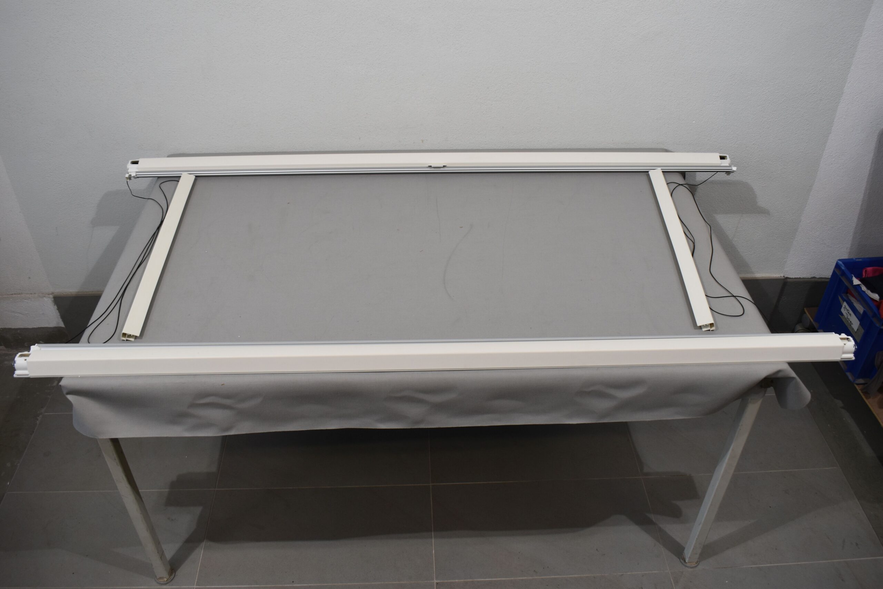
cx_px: 442
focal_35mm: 30
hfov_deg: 61.9
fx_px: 736
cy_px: 294
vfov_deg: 43.6
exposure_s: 1/125
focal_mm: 20
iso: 400
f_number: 5.6
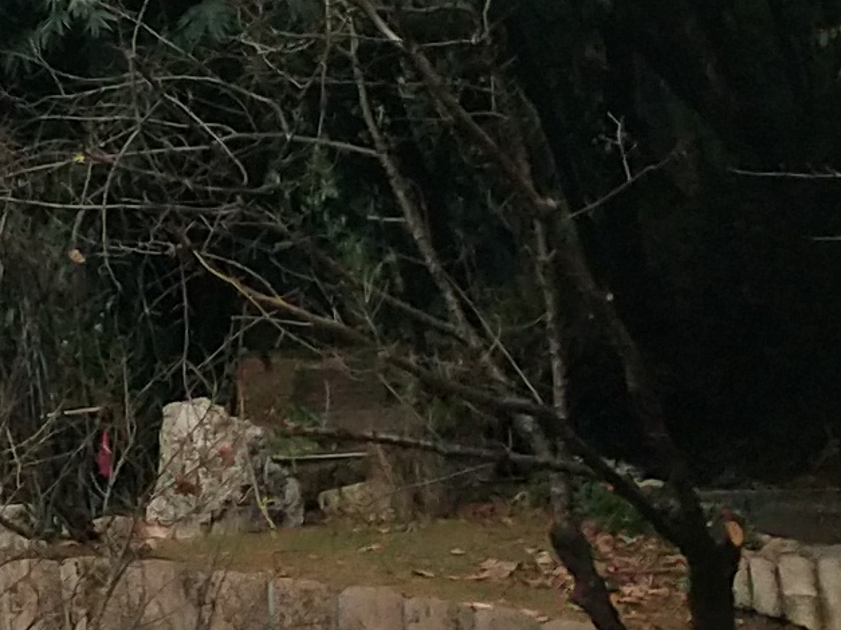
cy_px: -287
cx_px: -1455
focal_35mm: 193
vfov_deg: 7.6
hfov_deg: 8.9
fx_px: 4688
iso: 151
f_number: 1.8
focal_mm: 3.95
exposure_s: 1/1881
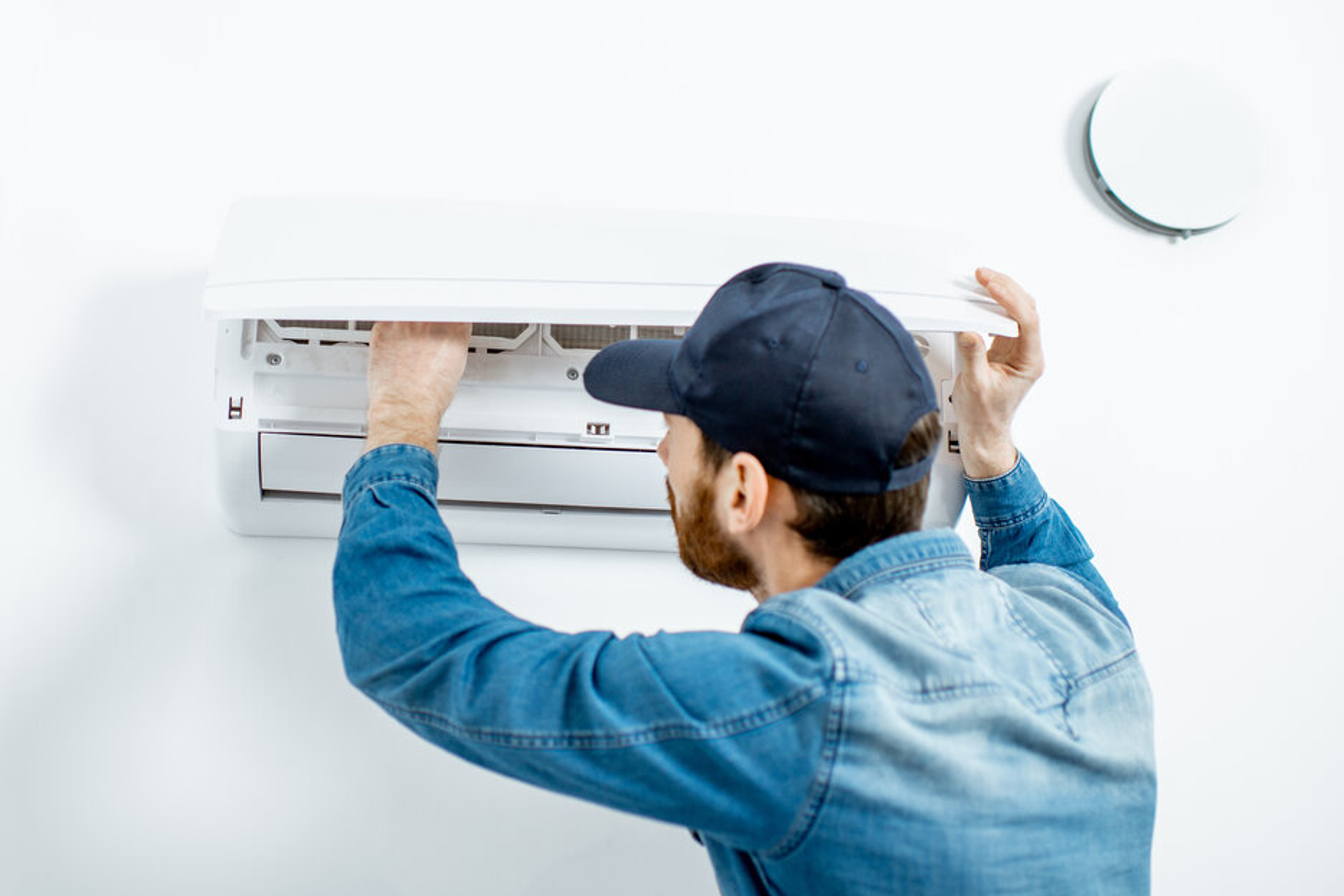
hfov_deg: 40.9
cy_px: 341
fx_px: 1792
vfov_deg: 28.0
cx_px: 529
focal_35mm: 48
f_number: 2.2
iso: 250
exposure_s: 1/200
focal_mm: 35
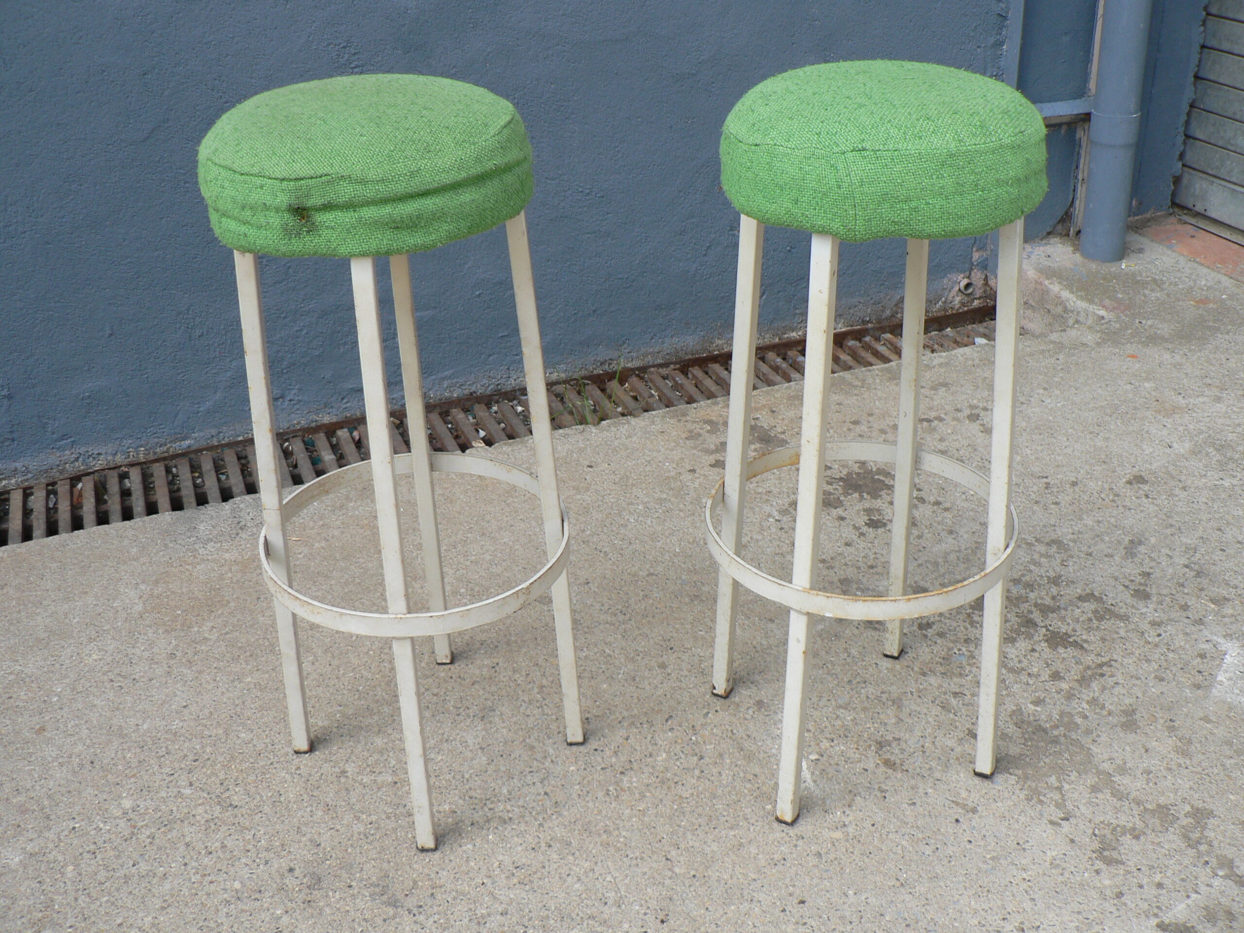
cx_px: 622
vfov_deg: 39.7
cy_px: 466
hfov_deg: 51.4
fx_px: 1294
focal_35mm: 36
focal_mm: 6
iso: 80
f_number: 2.8
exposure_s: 1/250
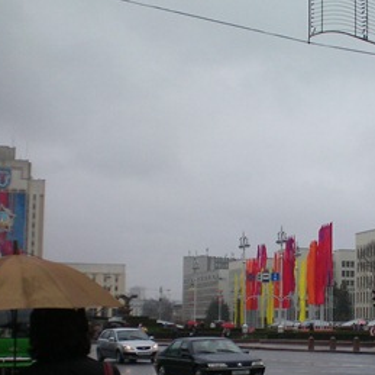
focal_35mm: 83
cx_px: 420
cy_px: 232
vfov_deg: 20.8
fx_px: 1017
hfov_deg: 19.9
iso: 64
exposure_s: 1/640
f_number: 3.1
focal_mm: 6.3
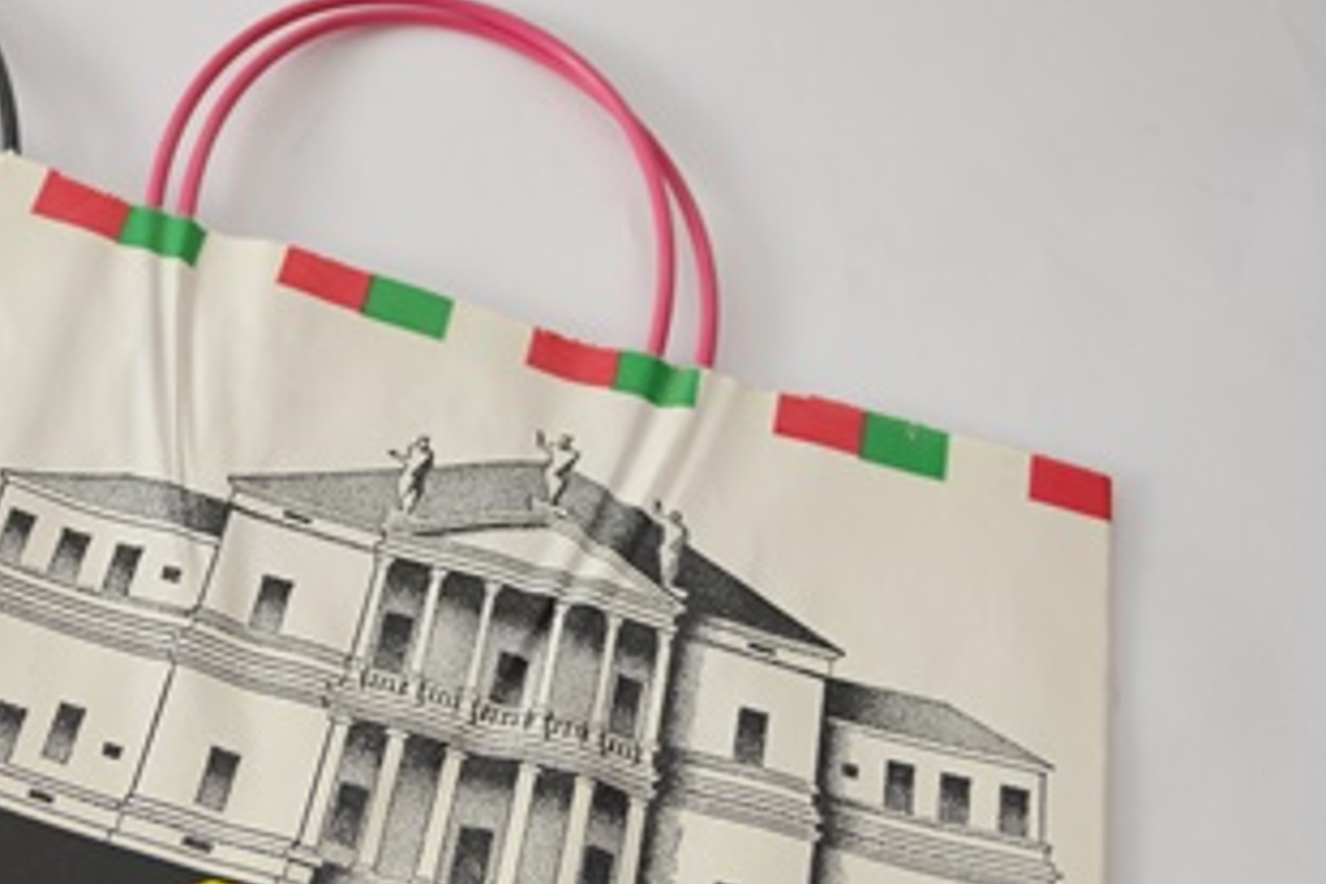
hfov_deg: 30.6
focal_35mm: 64
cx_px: 249
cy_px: 519
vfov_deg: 21.2
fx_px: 2357
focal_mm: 22
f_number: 4.5
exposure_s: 1/80
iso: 400
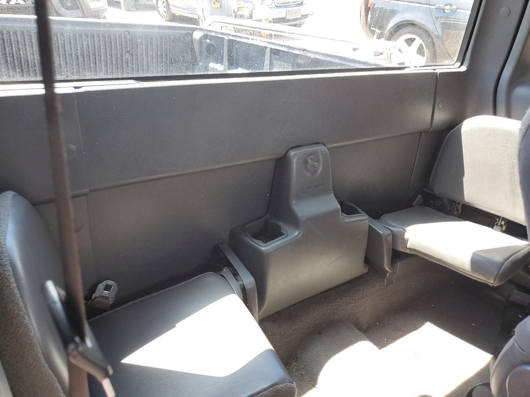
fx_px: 398
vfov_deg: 53.1
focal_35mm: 26
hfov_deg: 67.3
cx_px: 265
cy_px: 198
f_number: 1.5
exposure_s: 1/120
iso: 63
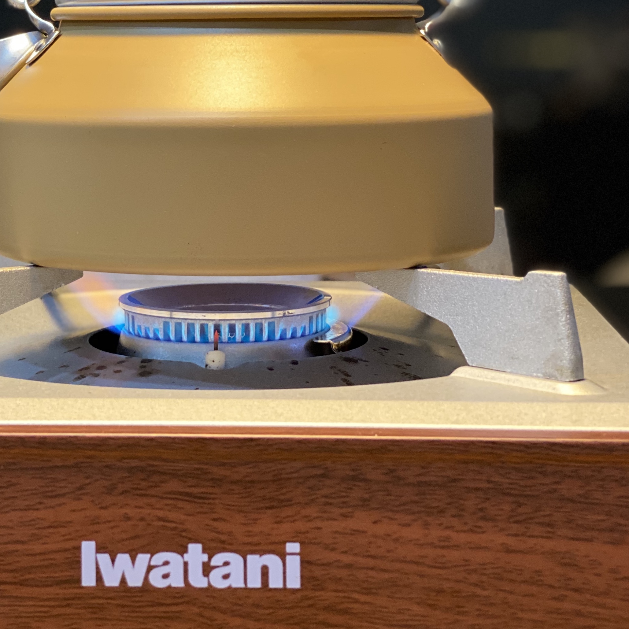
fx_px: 1809
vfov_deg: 19.3
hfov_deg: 19.6
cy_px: 32
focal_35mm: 88
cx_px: 179
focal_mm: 6
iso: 200
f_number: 2
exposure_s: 1/40
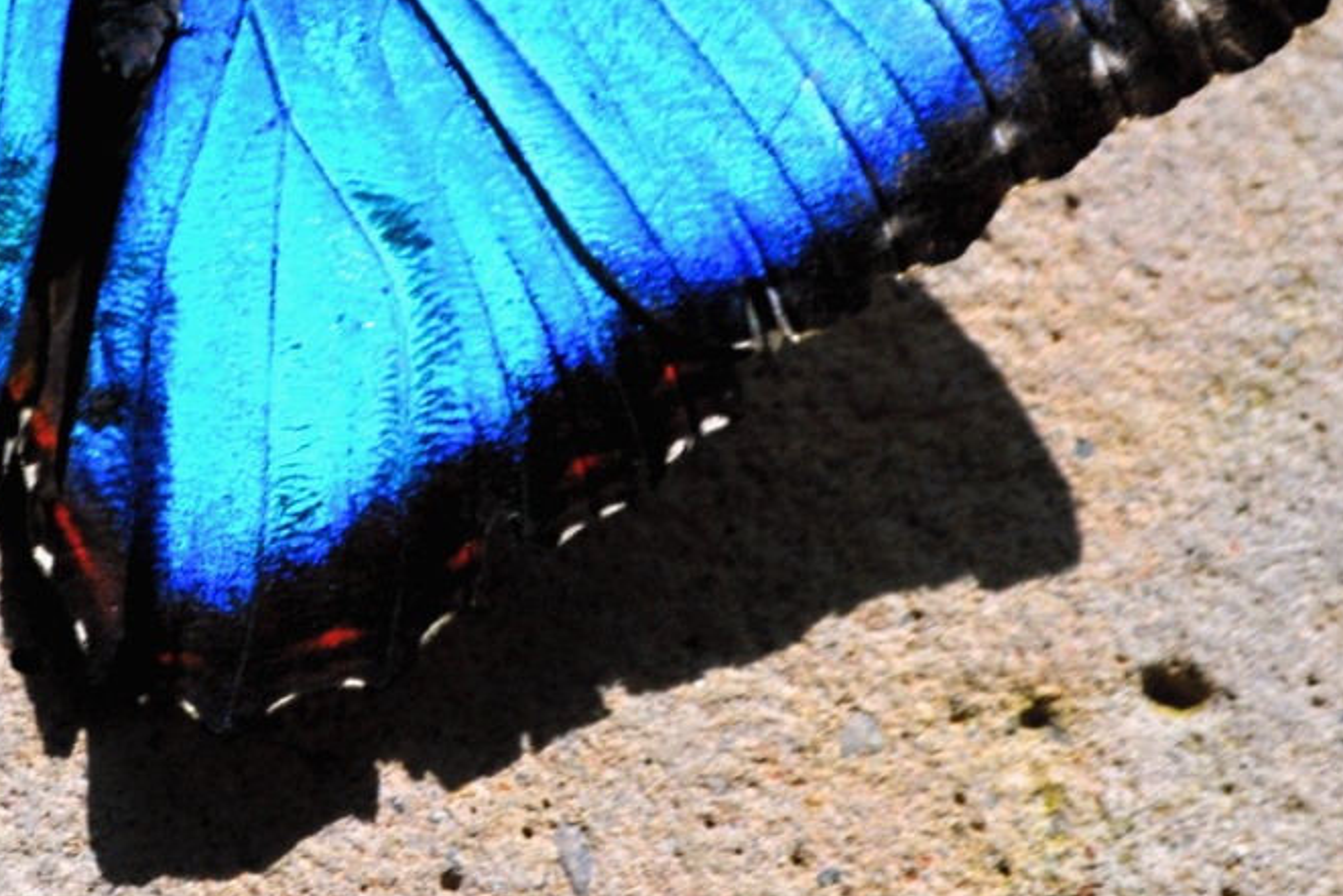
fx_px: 25165
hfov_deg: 3.1
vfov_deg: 2.0
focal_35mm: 674
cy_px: -27
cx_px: 280
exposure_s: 1/250
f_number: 8
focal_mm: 155
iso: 200
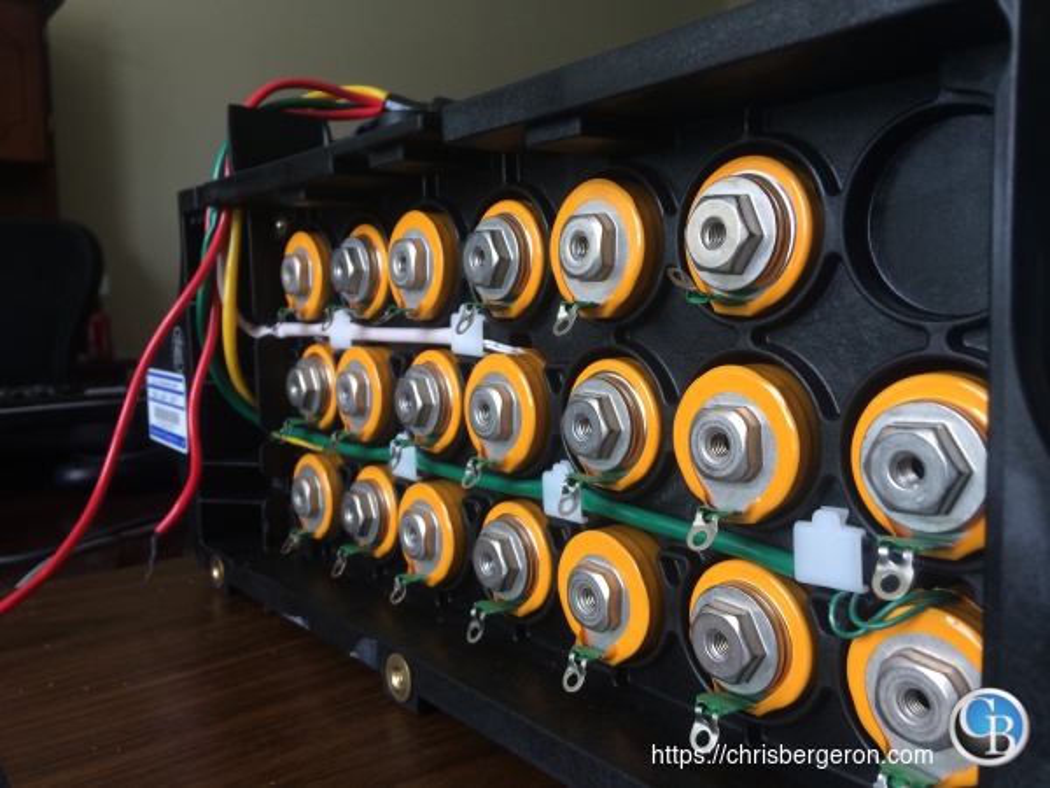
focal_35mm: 30
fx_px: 910
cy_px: 394
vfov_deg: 46.8
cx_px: 525
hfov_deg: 60.0
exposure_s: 1/40
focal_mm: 4.12
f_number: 2.2
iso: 40
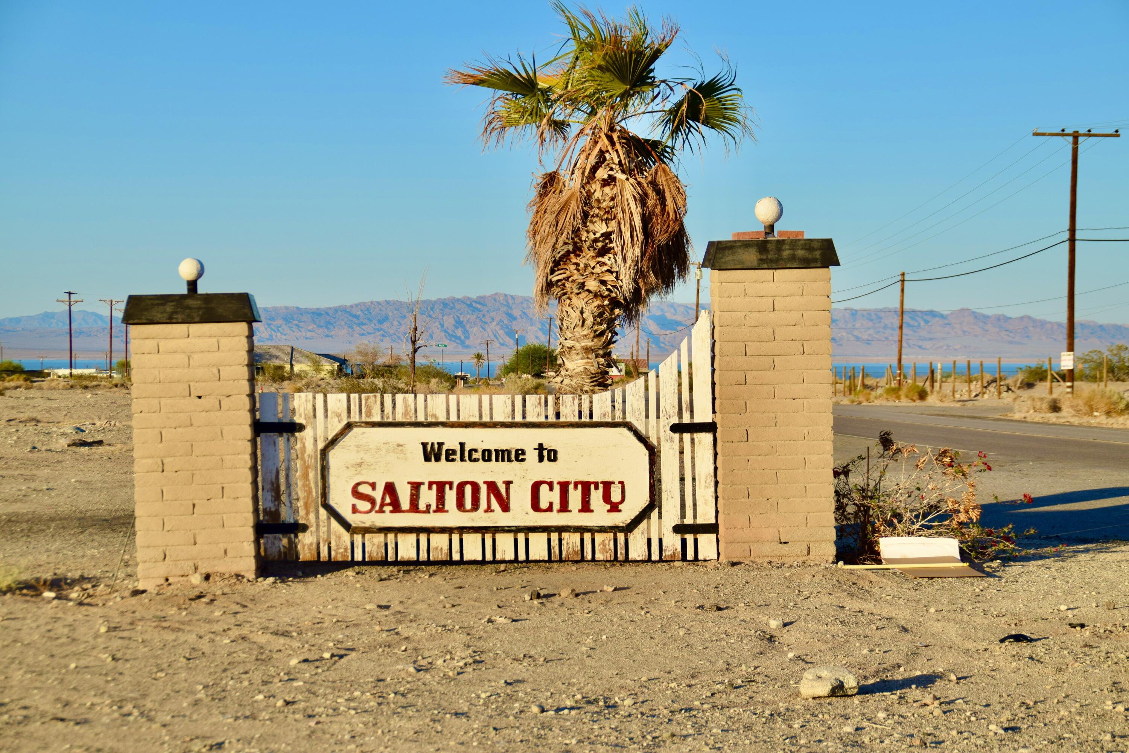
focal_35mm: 84
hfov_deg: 24.2
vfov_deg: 16.3
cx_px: 564
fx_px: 2634
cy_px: 376
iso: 200
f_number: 7.1
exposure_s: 1/800
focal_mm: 56
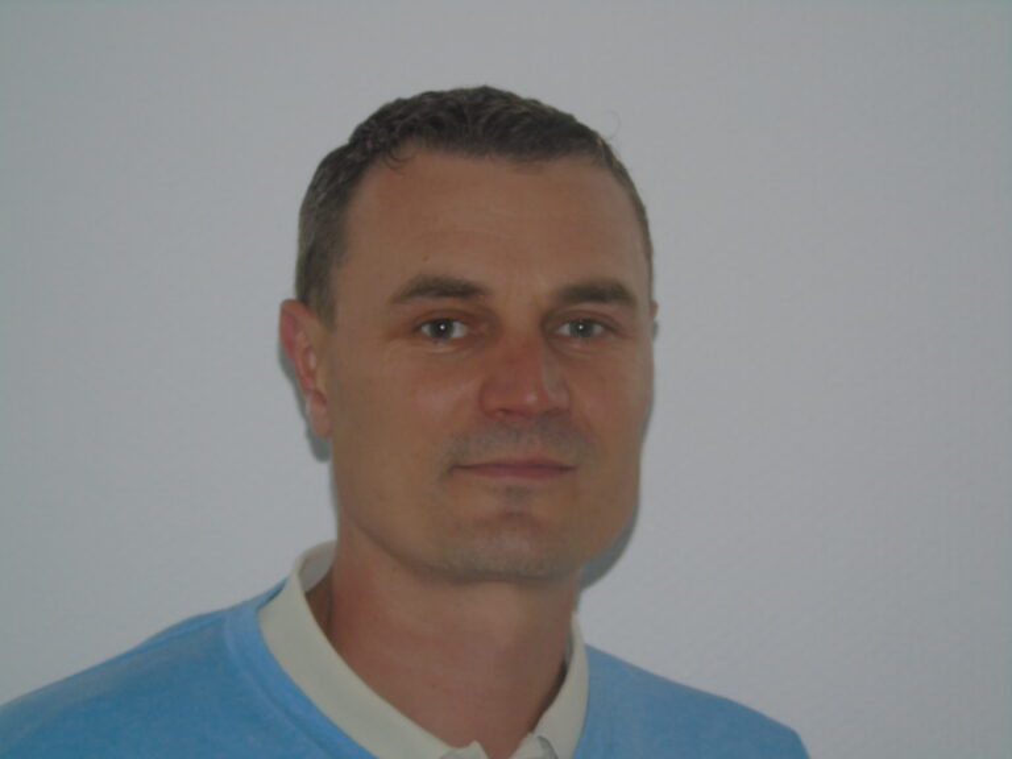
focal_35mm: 186
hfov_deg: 10.6
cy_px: 380
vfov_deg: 8.0
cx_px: 506
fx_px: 5438
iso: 200
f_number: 5
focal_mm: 33
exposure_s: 1/60
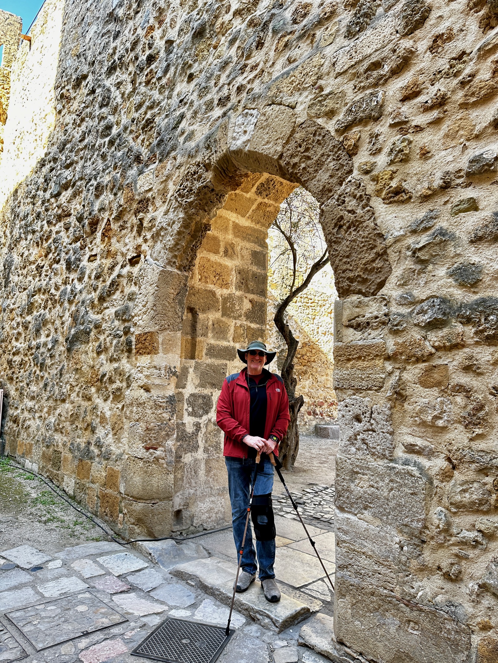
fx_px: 460
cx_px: 249
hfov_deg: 56.8
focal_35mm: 24
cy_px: 332
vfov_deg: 71.6
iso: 80
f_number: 1.78
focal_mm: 6.86
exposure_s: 1/193
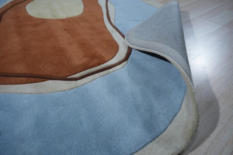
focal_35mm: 24
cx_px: 116
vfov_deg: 53.1
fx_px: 155
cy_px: 78
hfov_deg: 73.7
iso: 500
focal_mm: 24
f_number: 5
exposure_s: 1/160
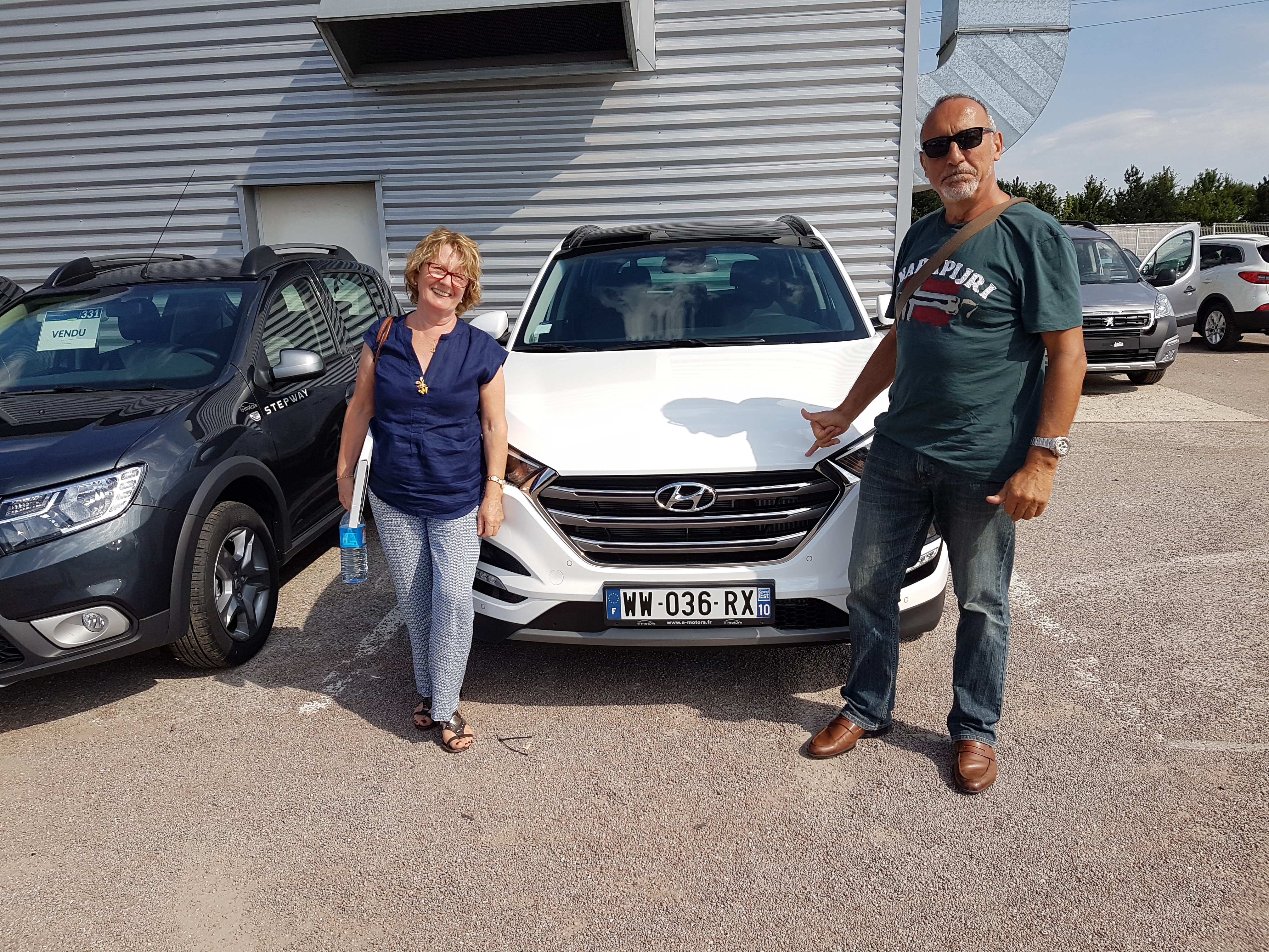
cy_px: 476
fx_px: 953
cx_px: 634
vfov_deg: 53.1
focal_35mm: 26
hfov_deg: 67.3
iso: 40
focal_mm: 4.2
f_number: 1.7
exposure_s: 1/2036
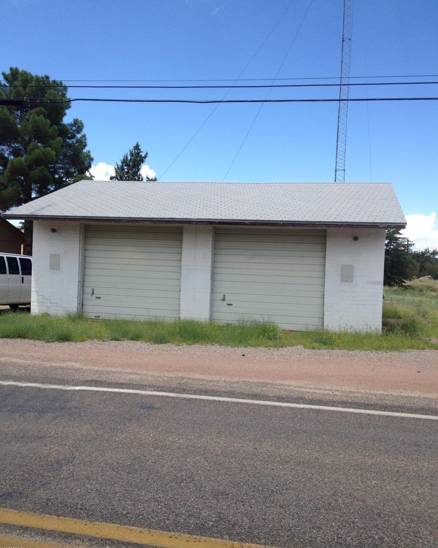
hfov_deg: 40.1
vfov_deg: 49.1
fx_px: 600
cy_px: 271
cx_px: 217
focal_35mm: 37
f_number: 2.4
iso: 50
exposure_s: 1/1255
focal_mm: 4.28
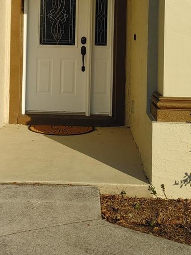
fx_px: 448
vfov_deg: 30.8
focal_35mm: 61
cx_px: 67
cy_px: 49
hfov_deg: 24.0
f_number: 1.8
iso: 50
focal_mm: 5.58
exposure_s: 1/2778
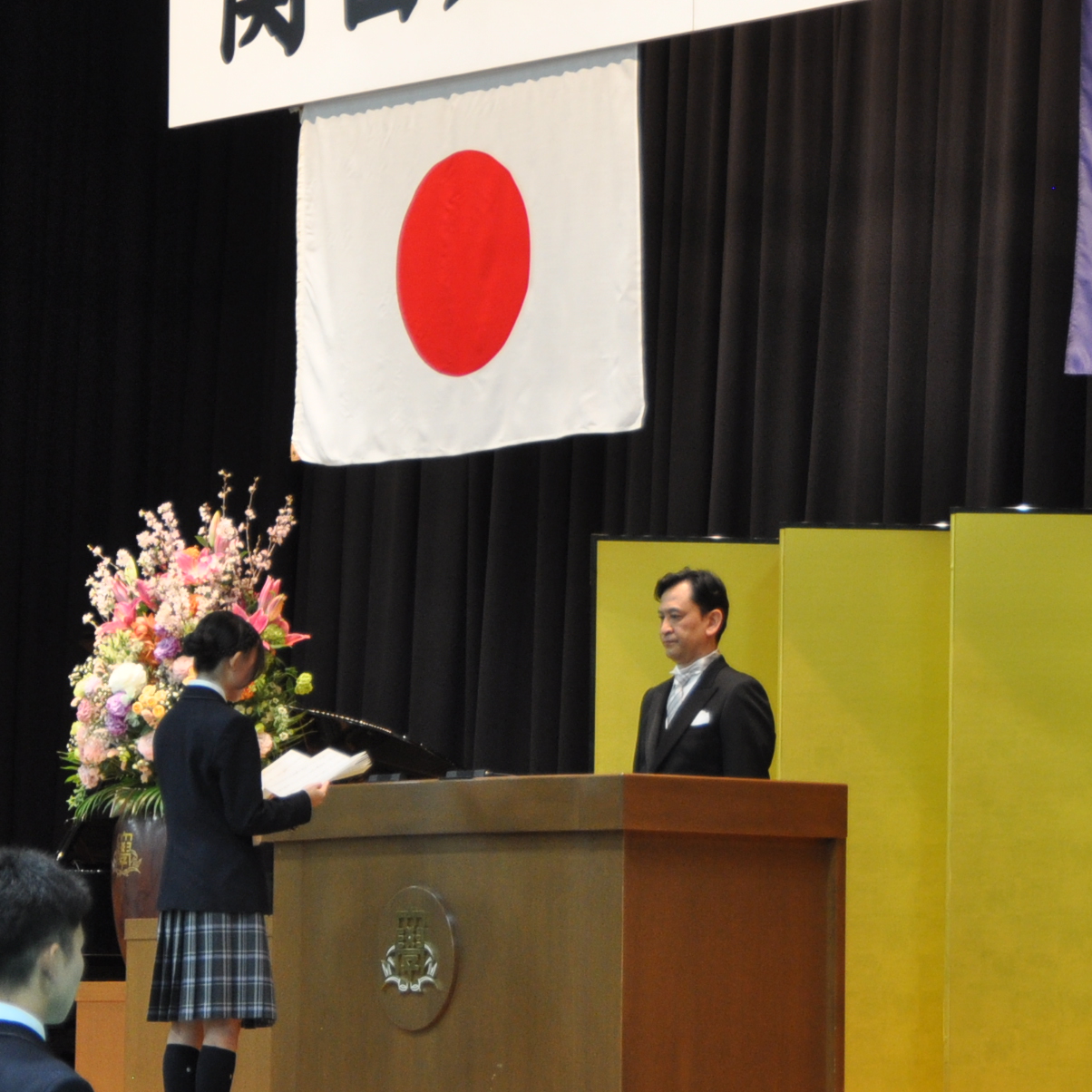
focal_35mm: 170
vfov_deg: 10.3
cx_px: 486
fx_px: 6067
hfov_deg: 10.3
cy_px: 579
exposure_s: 1/60
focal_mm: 50
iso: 560
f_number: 4.8
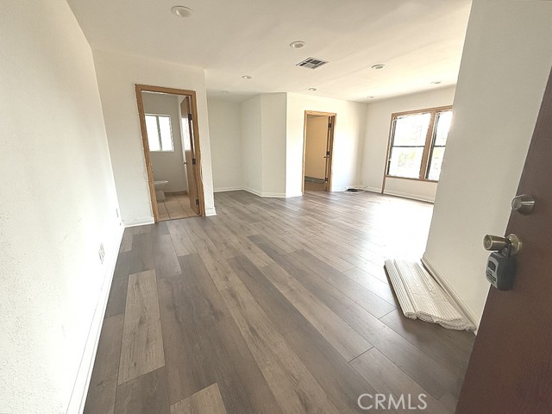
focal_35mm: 14
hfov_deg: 102.1
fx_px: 223
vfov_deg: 85.7
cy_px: 207
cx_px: 276
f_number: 2.2
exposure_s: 1/120
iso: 250
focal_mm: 2.22
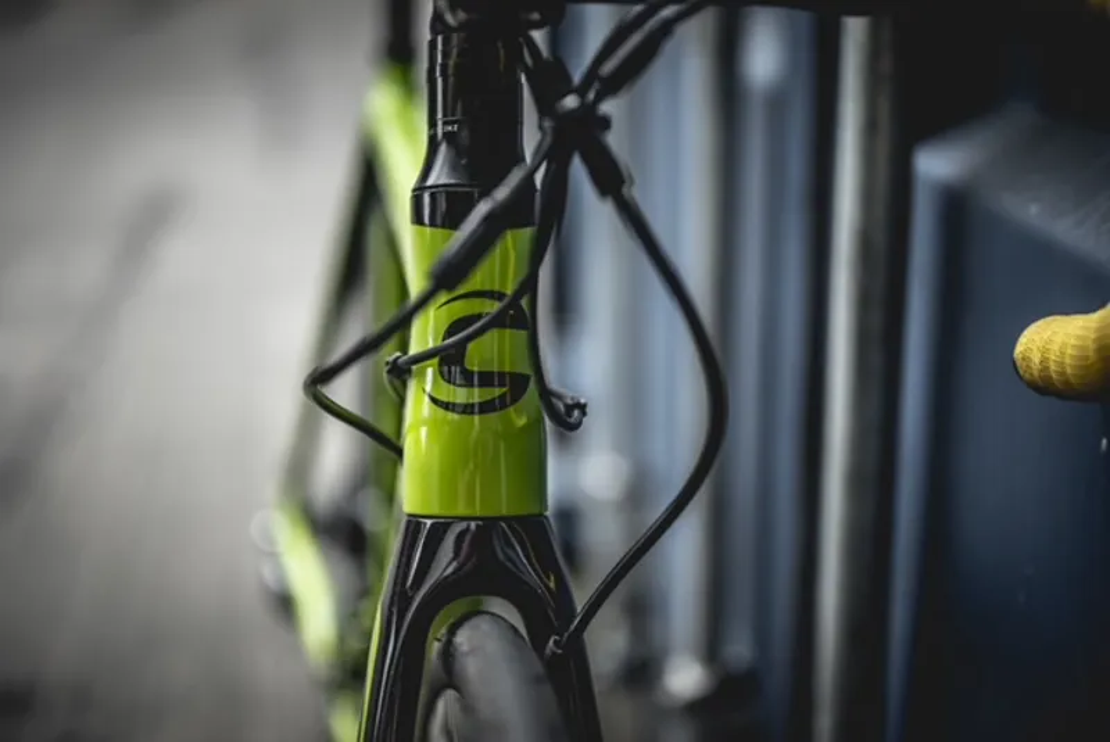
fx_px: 1543
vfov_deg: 27.0
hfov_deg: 39.6
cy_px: 371
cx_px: 555
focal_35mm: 50
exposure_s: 1/1000
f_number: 1.8
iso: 200
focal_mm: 50
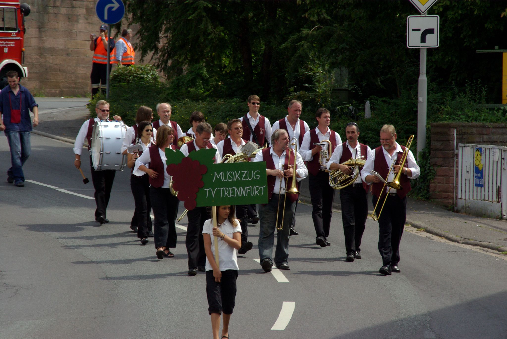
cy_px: 170
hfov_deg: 6.9
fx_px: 4229
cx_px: 254
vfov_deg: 4.6
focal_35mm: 300
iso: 400
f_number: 8
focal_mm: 200
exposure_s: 1/500
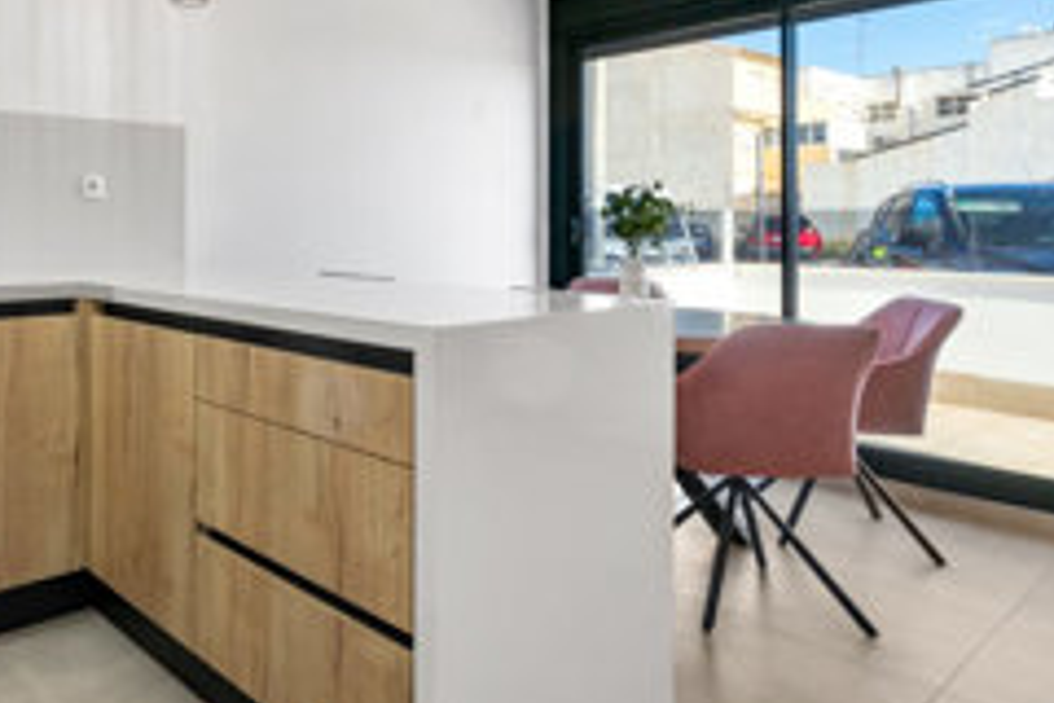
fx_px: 732
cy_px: 299
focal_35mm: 25
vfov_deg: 51.1
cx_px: 184
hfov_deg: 64.1
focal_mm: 10
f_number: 8
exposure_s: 1/20
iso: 320
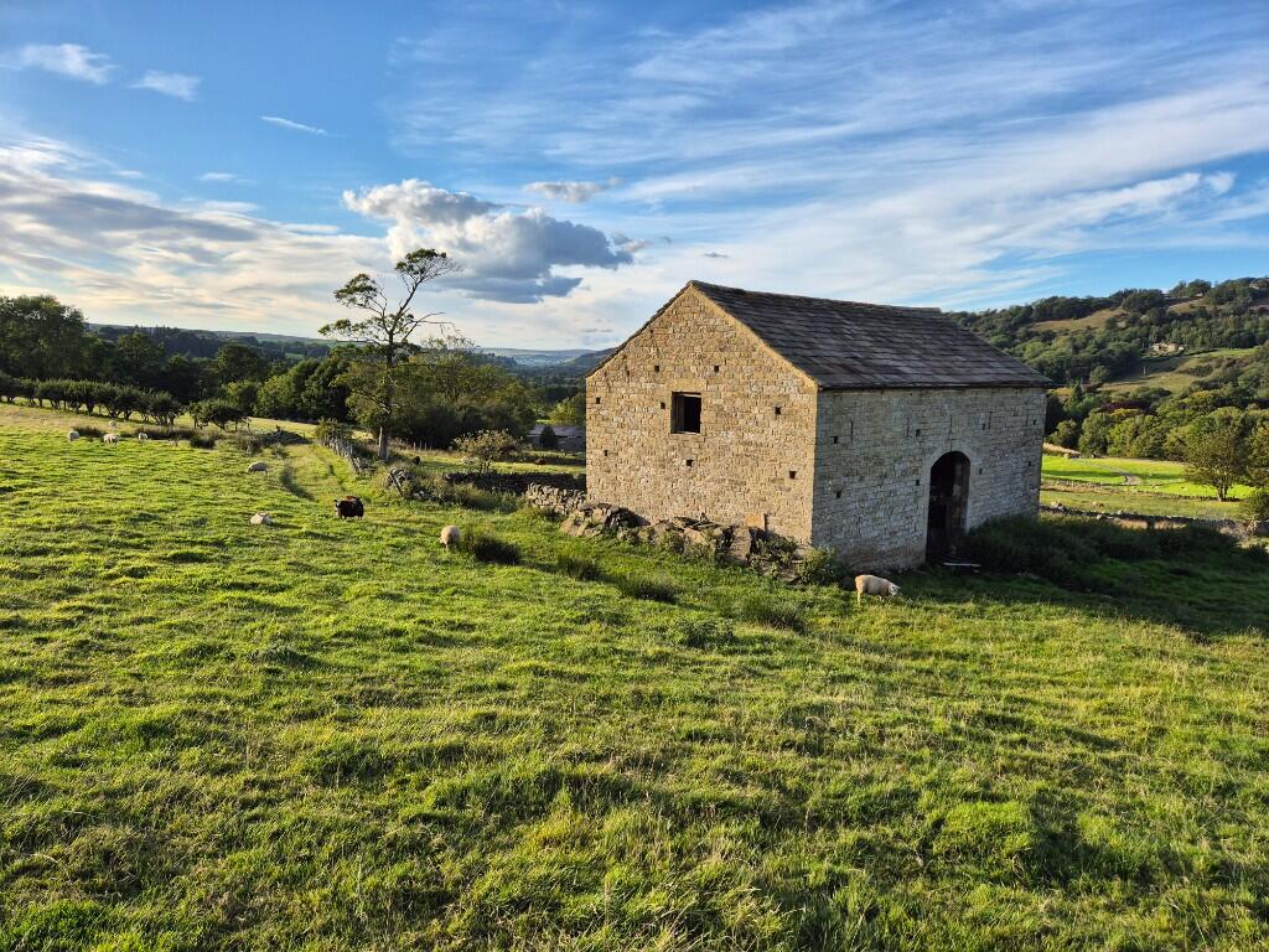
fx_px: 843
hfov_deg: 73.9
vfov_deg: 58.9
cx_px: 634
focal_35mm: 23
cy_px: 476
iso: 25
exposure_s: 1/736
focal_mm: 5.4
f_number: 1.8
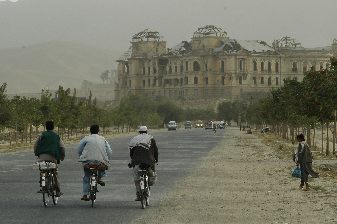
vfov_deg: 9.0
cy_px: 112
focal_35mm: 153
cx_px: 168
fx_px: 1431
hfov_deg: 13.4
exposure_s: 1/200
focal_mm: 102
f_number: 9
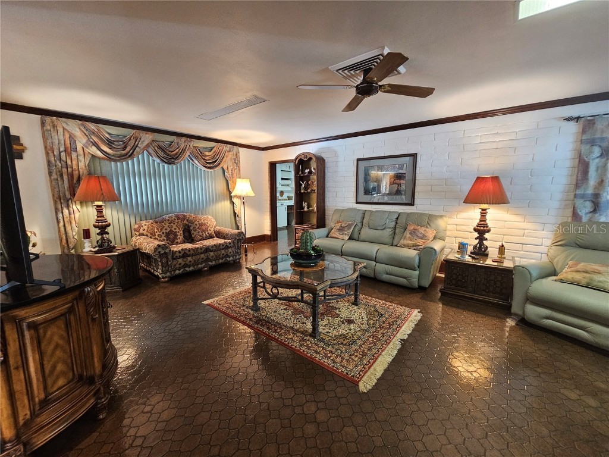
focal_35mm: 13
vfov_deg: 89.9
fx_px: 229
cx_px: 304
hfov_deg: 106.2
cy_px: 228
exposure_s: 1/40
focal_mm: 2.2
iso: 320
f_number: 2.2
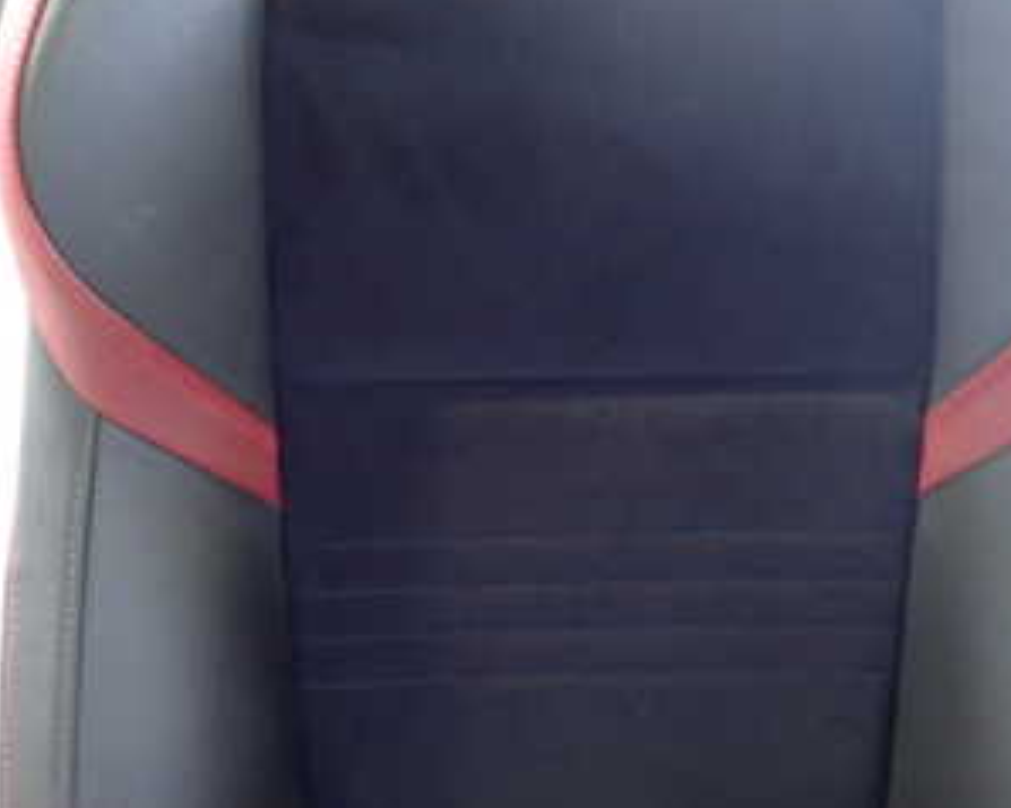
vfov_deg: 25.8
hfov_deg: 32.0
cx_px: 550
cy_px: 421
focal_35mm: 59
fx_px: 1764
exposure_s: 1/30
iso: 800
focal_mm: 5.4
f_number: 2.3
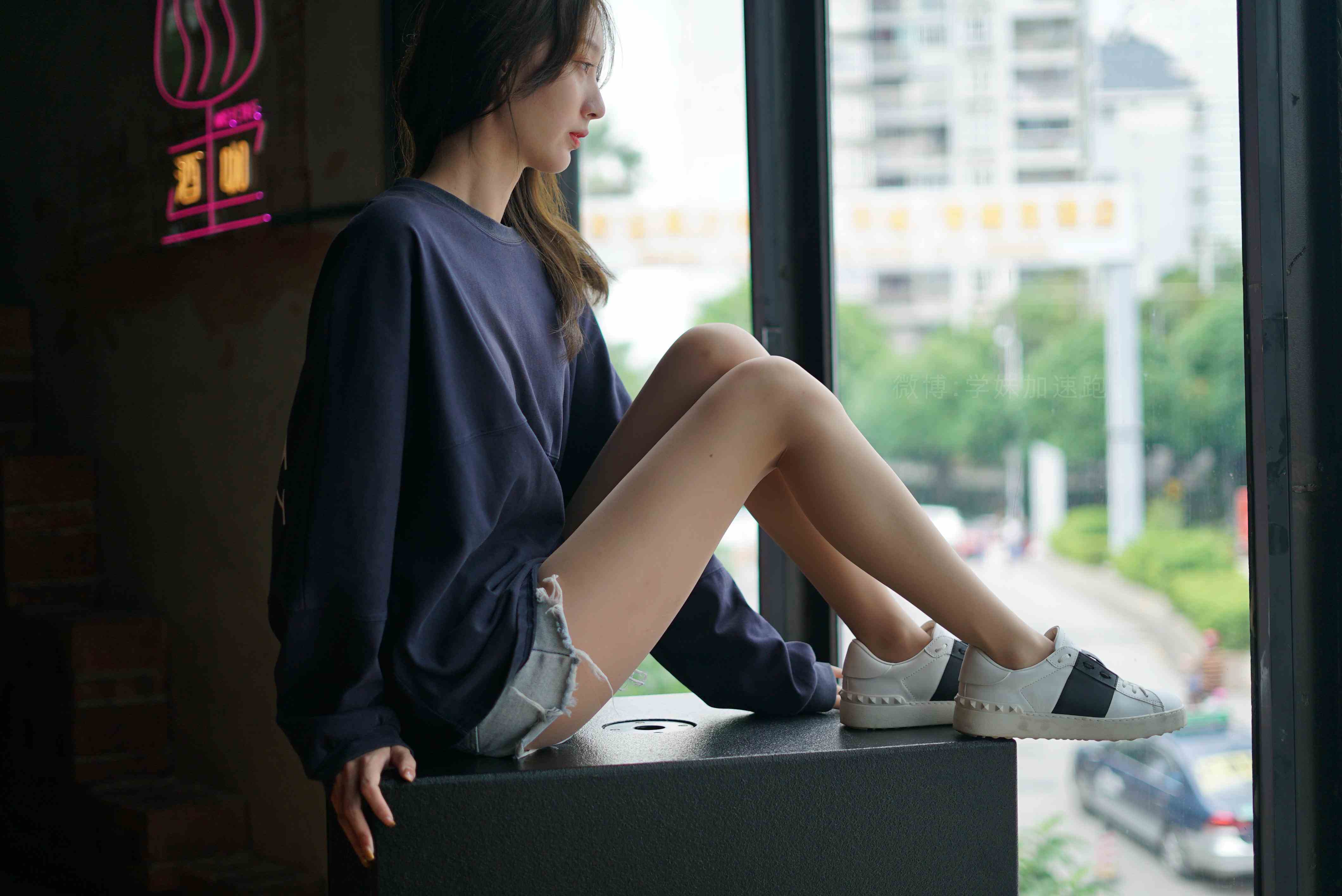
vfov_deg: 27.0
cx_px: 671
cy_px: 448
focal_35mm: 50
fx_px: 1865
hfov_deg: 39.6
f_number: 1.8
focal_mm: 50
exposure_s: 1/640
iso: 160
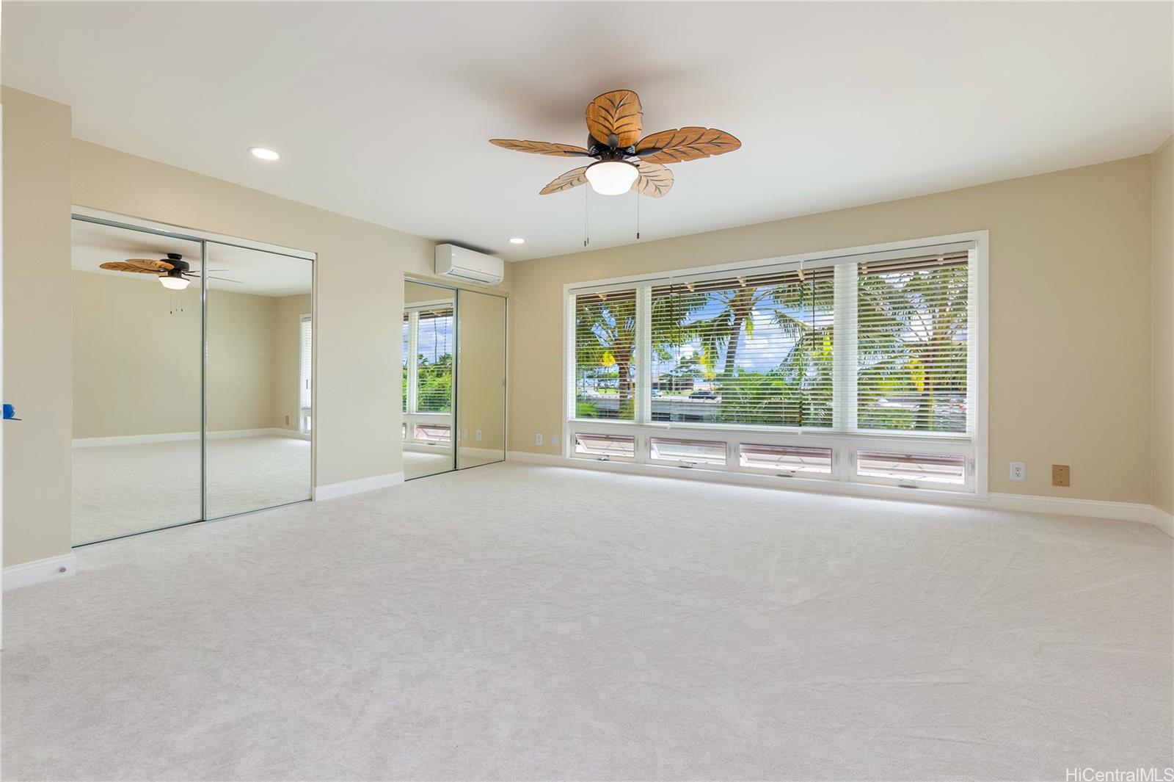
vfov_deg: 77.3
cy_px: 391
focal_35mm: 15
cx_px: 587
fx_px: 489
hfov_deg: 100.4
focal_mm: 10
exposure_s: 1/25
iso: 100
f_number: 8
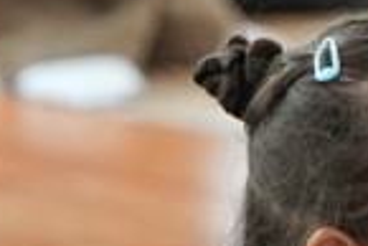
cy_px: 355
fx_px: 8165
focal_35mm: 798
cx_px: 536
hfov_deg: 2.6
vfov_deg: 1.7
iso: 1000
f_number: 4
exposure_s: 1/160
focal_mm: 129
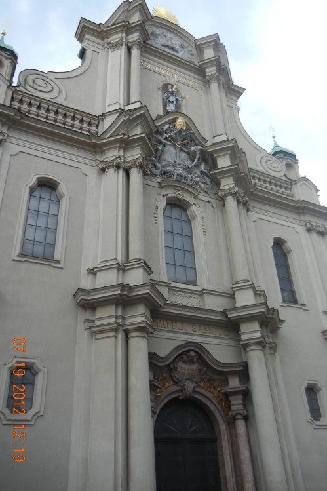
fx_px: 436
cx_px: 168
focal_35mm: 32
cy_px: 241
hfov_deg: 41.1
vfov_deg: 58.7
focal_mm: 5.4
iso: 160
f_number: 3.5
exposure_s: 1/109
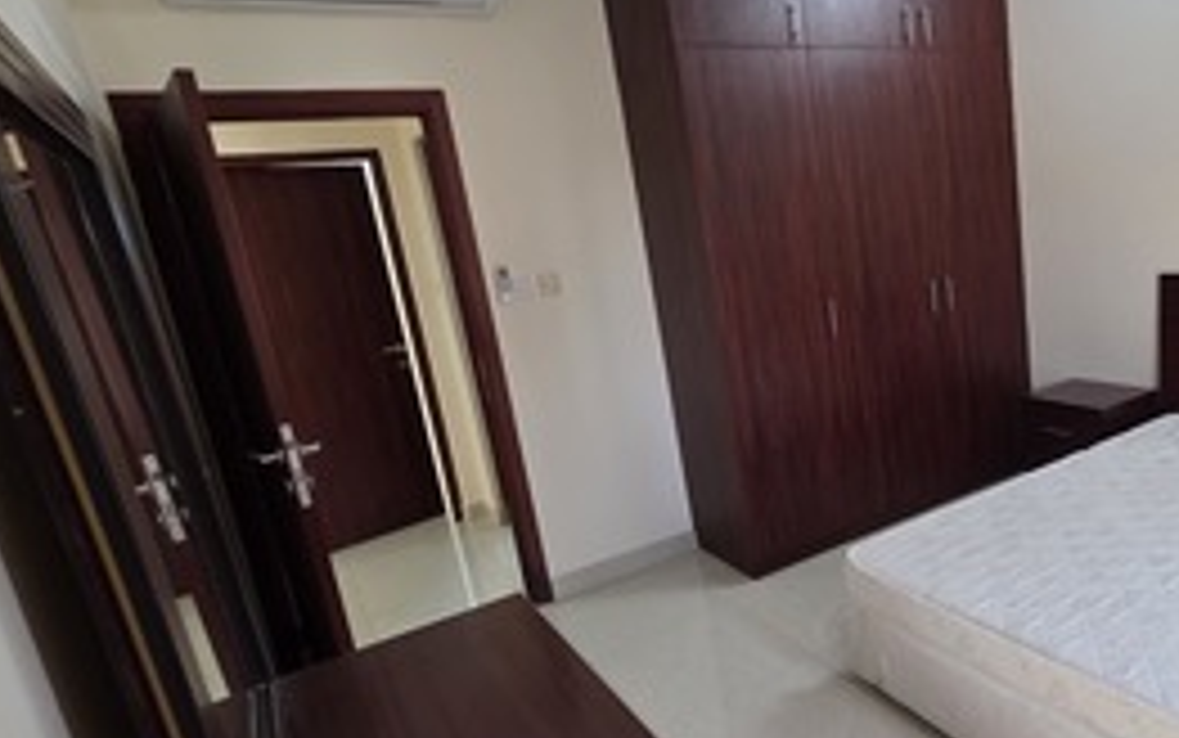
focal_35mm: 24
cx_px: 857
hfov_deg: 70.7
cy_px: 398
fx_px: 771
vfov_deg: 51.1
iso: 250
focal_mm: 2.2
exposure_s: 1/60
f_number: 1.9
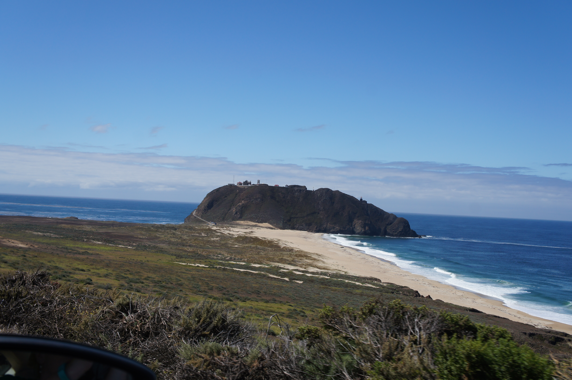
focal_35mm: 40
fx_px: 643
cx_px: 286
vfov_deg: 32.9
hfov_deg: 48.0
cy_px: 190
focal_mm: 27
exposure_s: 1/1000
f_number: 8
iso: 200
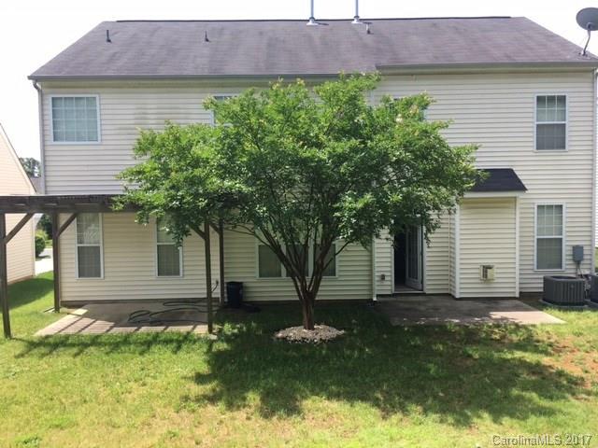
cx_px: 299
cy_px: 224
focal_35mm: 29
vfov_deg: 48.2
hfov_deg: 61.7
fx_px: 501
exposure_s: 1/452
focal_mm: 4.15
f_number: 2.2
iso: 25
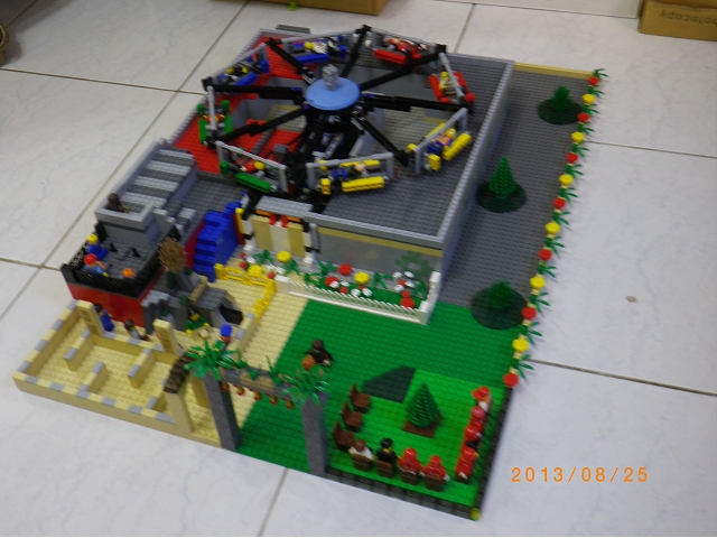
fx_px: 849
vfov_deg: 35.1
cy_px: 269
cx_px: 358
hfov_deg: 45.8
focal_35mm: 41
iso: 100
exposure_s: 1/4
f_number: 3.9
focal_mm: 7.3
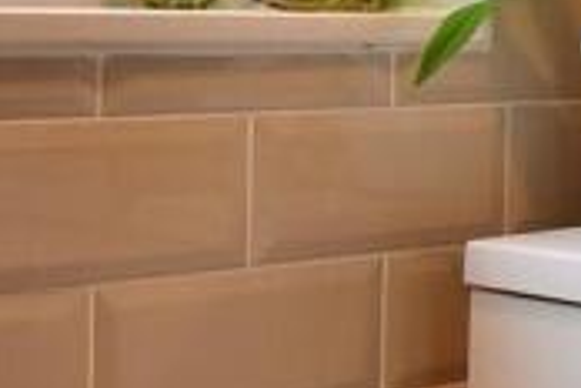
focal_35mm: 113
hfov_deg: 15.3
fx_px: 1824
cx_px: 1087
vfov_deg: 12.0
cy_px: 8
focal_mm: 20
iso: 1000
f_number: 5.6
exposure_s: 1/30
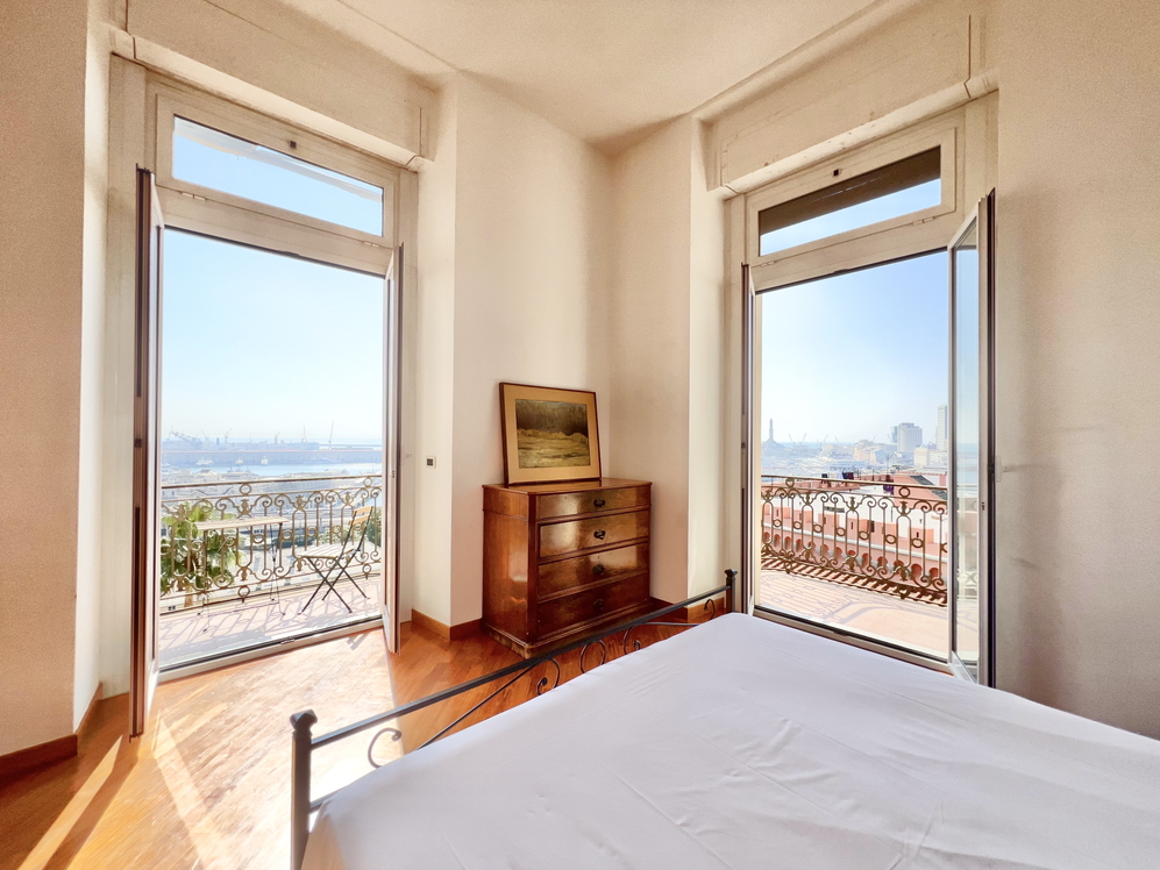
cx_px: 580
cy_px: 435
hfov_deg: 106.2
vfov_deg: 89.9
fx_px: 436
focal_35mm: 13
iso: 40
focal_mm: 1.57
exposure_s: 1/1946
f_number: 1.8
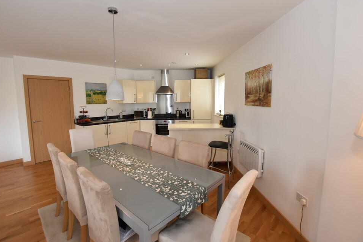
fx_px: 161
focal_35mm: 16
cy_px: 119
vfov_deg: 73.7
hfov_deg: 96.6
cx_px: 170
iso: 800
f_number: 4.5
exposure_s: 1/100
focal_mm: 10
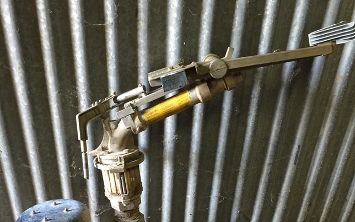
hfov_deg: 47.2
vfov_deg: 28.5
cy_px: 225
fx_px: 406
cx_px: 178
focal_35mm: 42
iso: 125
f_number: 2.2
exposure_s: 1/30
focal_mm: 4.15
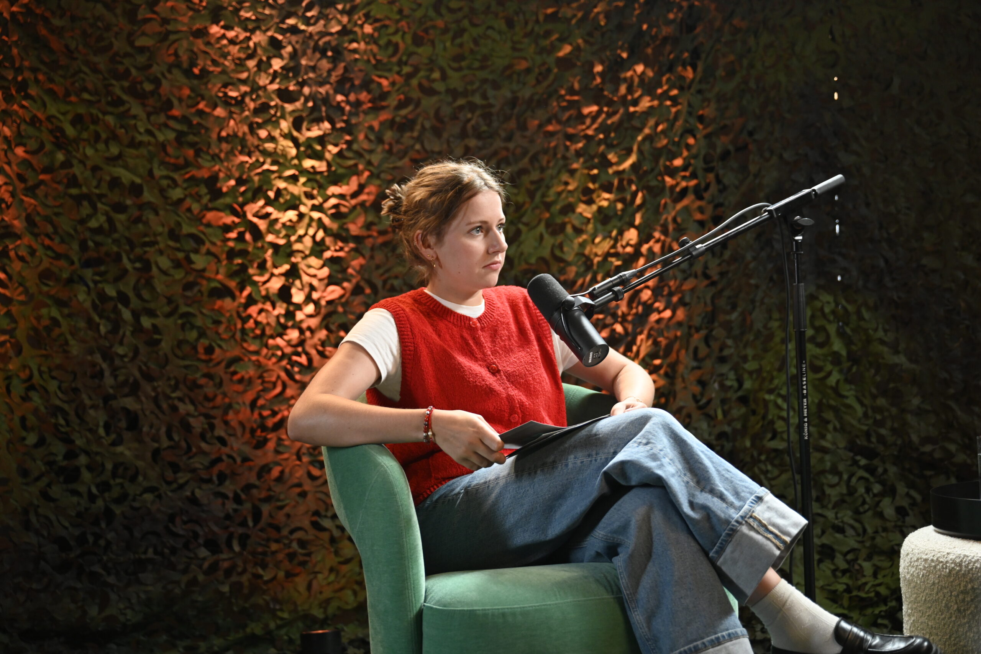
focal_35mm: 54
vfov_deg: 25.1
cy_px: 327
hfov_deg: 36.9
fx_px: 1471
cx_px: 490
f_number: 2.8
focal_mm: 54
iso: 2000
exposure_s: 1/125
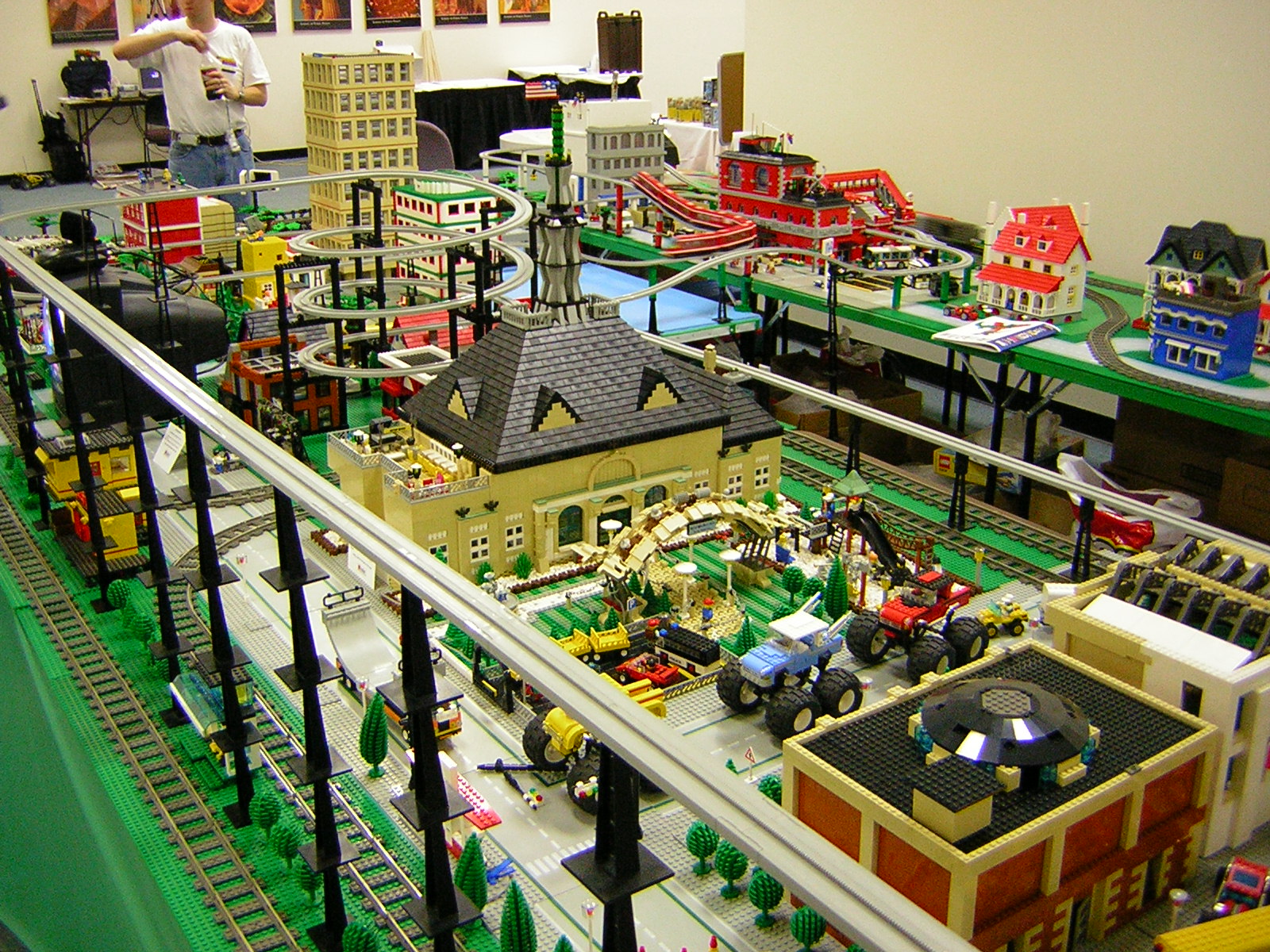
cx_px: 635
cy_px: 476
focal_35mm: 36
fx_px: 1321
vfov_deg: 39.7
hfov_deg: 51.4
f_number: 2.6
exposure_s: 1/5.6
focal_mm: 4.7
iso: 123
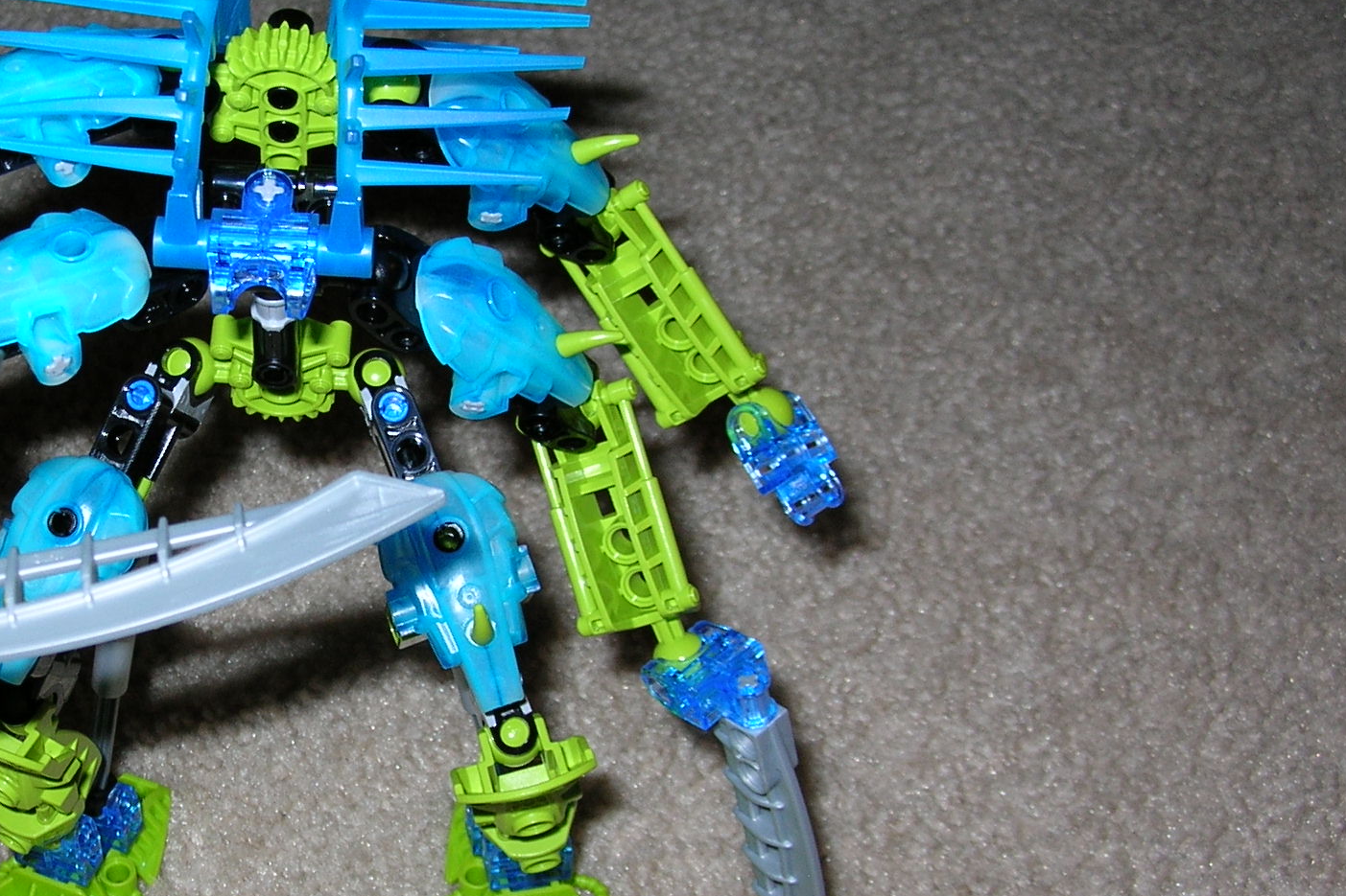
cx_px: 269
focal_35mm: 61
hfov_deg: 32.0
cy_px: 535
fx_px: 2280
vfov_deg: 22.2
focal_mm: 6
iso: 50
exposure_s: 1/60.1
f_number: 2.7
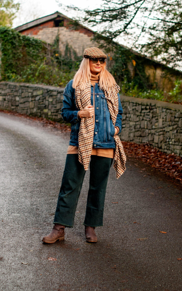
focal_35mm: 77
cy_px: 146
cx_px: 91
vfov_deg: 26.8
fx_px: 611
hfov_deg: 16.9
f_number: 2.5
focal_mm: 50
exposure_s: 1/320
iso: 200
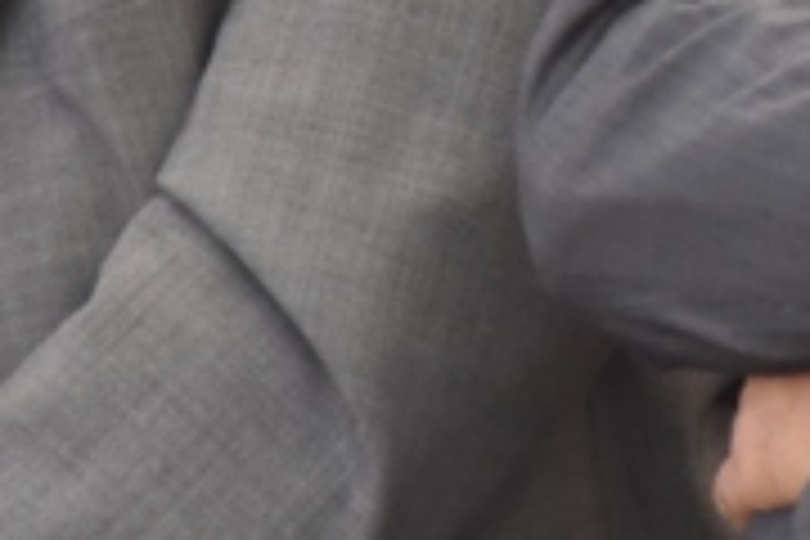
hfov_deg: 3.0
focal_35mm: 682
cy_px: -457
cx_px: 666
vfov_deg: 2.0
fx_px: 15344
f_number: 13
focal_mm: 120
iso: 1600
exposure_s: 1/640
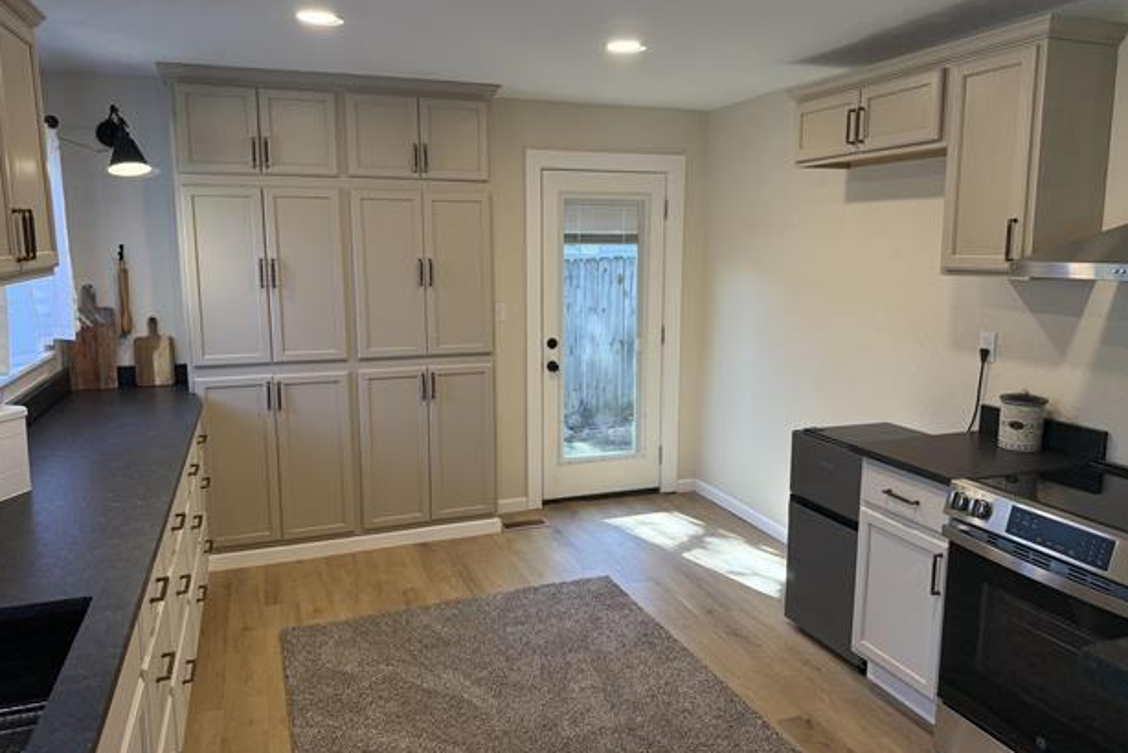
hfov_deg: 69.4
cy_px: 362
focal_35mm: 26
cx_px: 564
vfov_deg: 49.6
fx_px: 815
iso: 200
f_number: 1.78
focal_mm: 6.76
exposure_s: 1/176
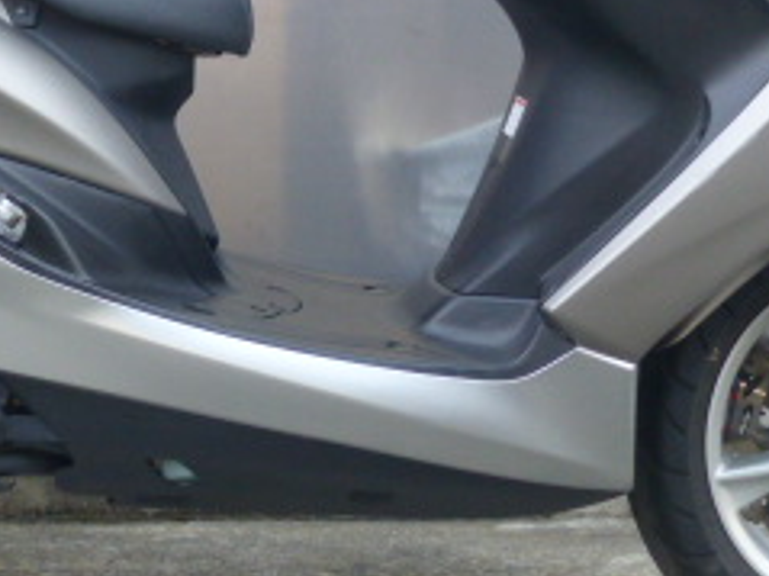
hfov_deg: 21.3
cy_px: -64
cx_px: 148
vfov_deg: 15.8
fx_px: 2021
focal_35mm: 91
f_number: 3.7
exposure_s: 1/60
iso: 160
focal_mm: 6.1
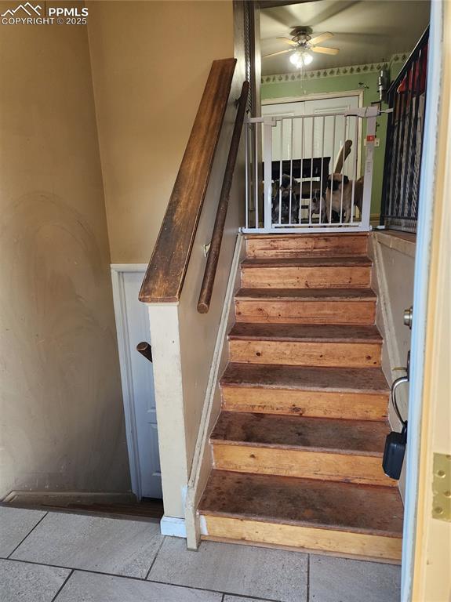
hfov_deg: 58.8
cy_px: 301
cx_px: 226
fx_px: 400
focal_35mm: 23
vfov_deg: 74.0
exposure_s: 1/120
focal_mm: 6.4
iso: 320
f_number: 1.8
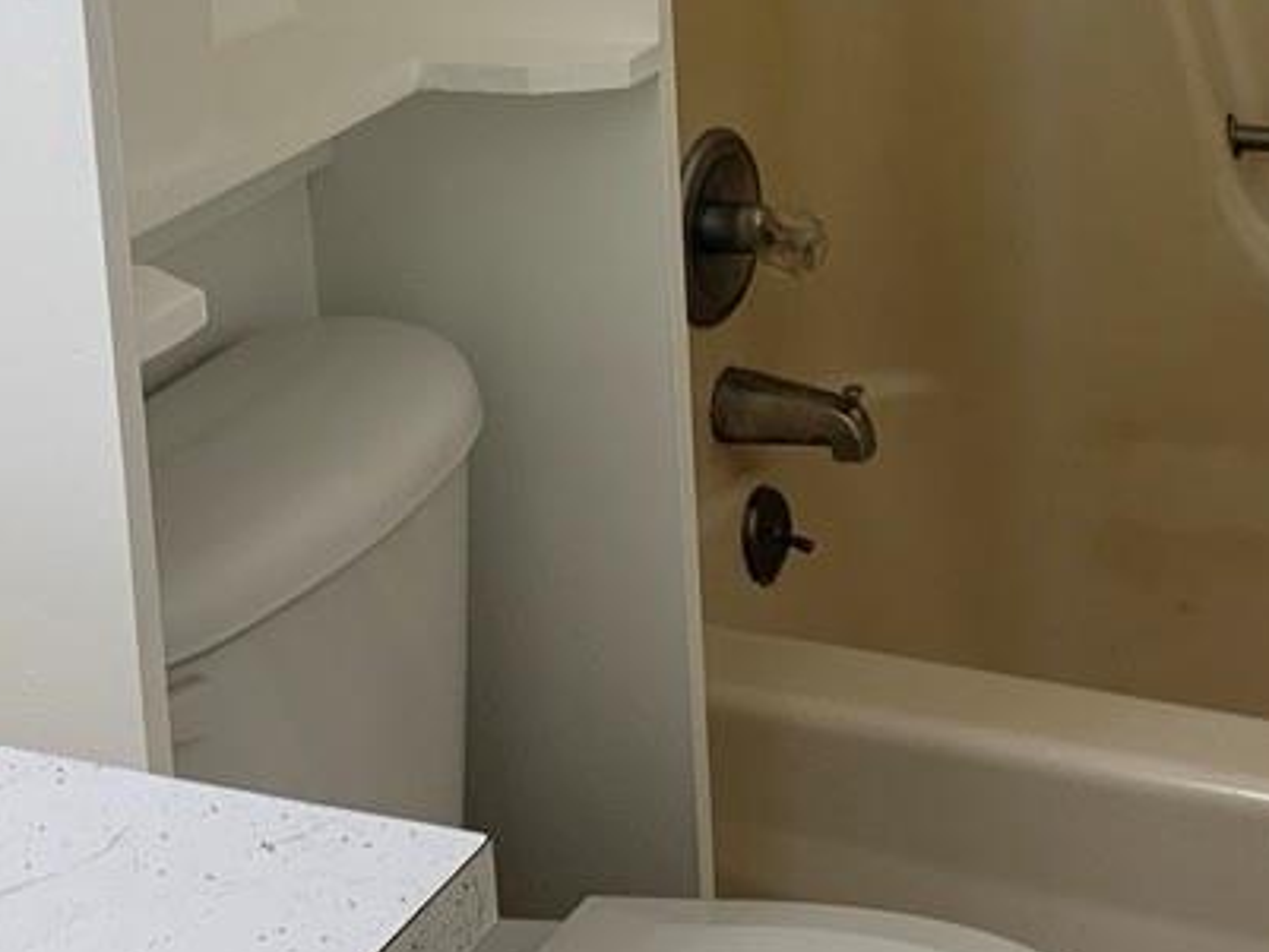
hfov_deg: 23.5
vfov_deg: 17.3
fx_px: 3044
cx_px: 807
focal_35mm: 83
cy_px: -38
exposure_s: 1/120
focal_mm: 4.25
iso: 64
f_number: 1.8
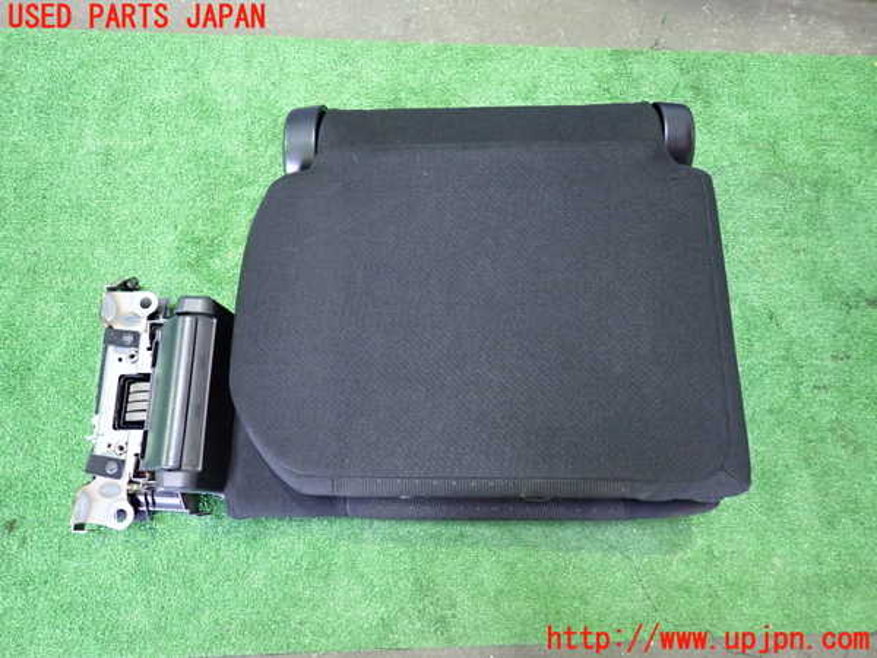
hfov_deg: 69.4
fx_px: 633
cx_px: 438
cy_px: 329
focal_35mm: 25
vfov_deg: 54.9
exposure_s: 1/30
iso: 640
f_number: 2
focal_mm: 4.5
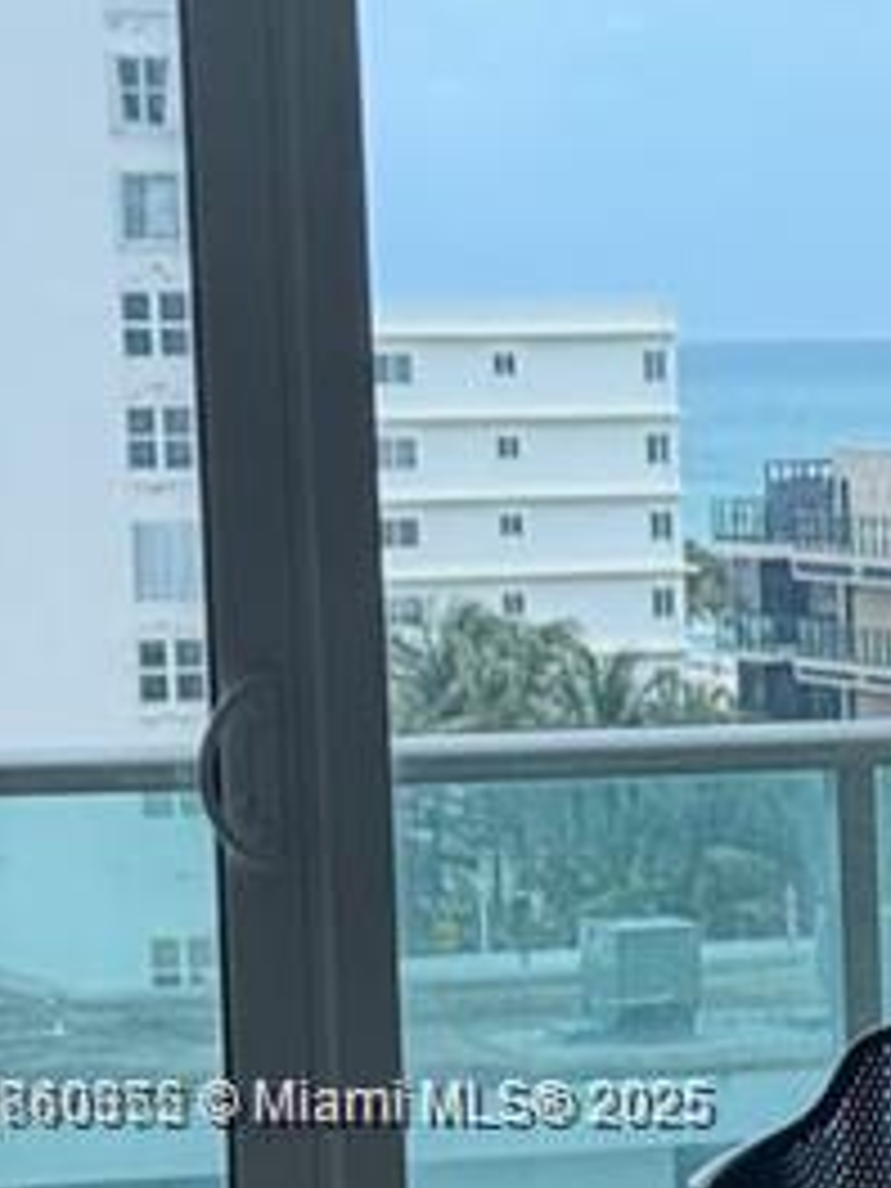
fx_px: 7482
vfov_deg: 9.0
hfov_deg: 6.6
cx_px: 1912
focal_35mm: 218
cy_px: 1107
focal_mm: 6.76
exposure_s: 1/312
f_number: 1.78
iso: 64
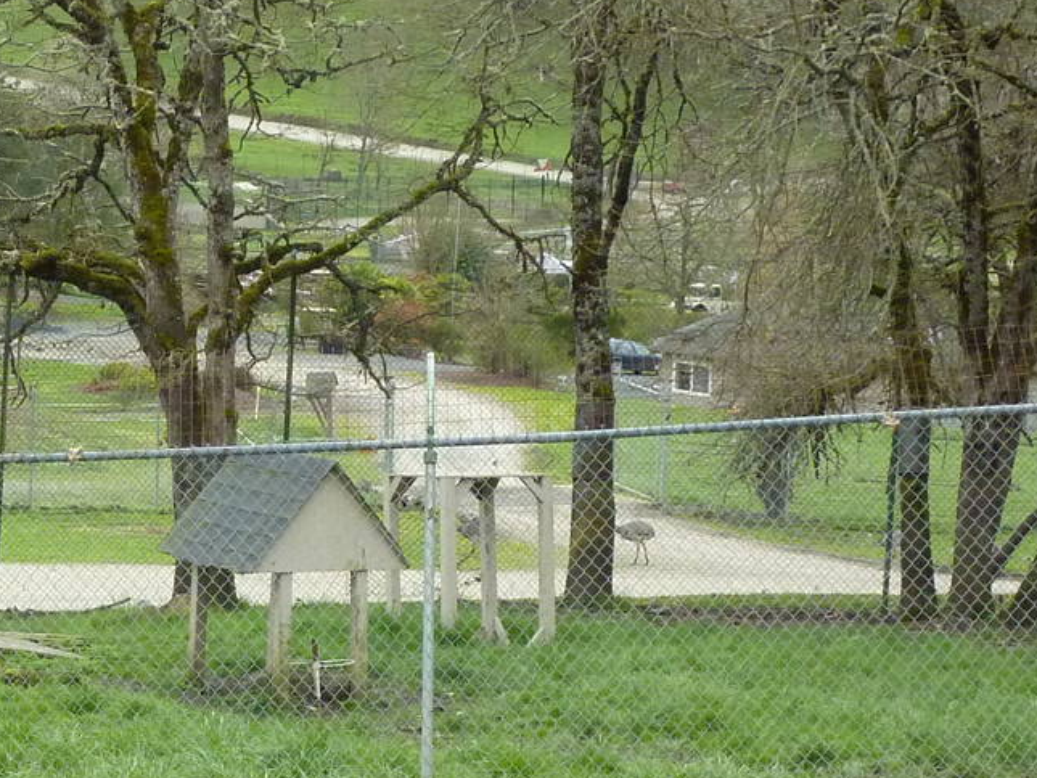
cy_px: 492
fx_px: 3566
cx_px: 172
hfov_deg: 16.4
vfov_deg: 12.4
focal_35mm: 119
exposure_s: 1/500
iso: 320
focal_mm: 7.9
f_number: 3.8
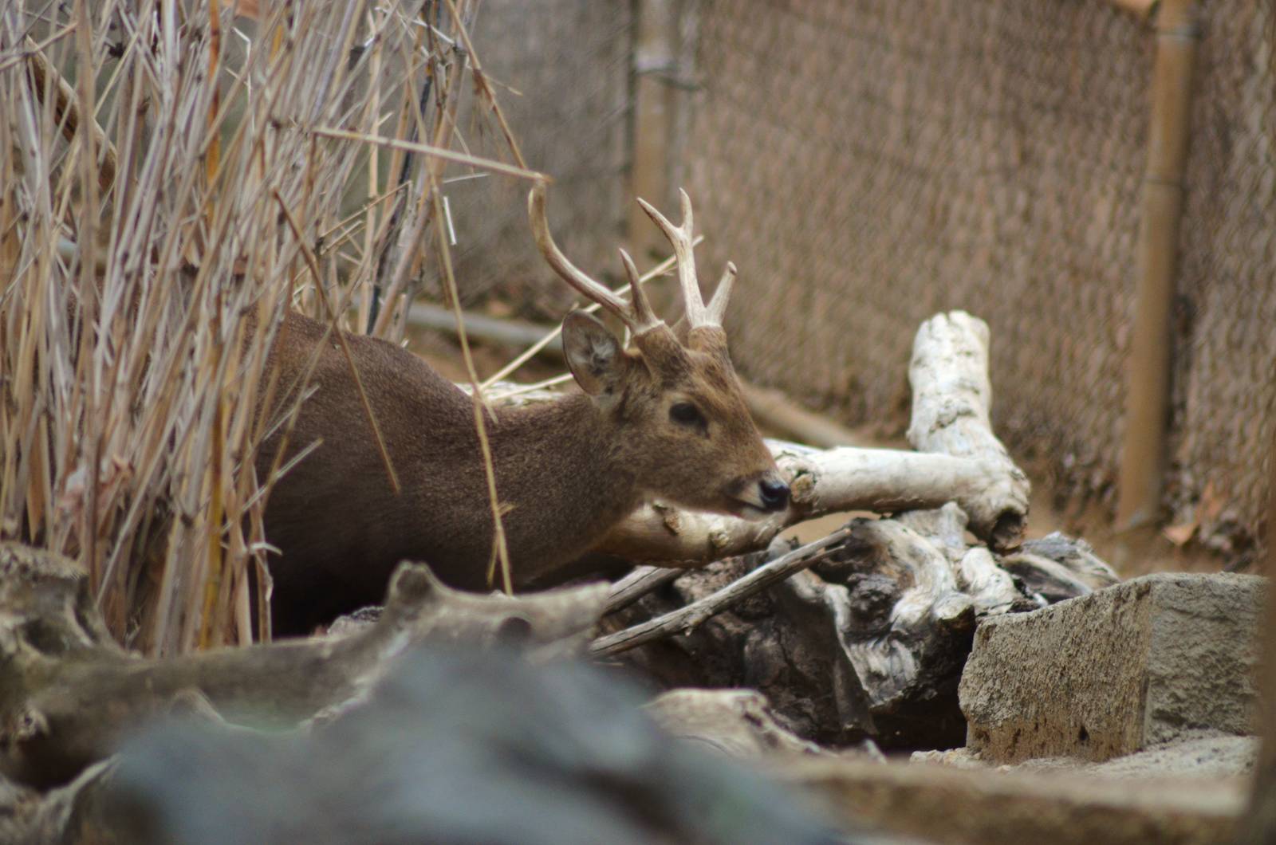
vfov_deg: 3.0
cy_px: 422
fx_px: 15918
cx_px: 638
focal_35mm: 450
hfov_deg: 4.6
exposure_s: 1/800
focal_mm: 300
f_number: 5.6
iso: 800
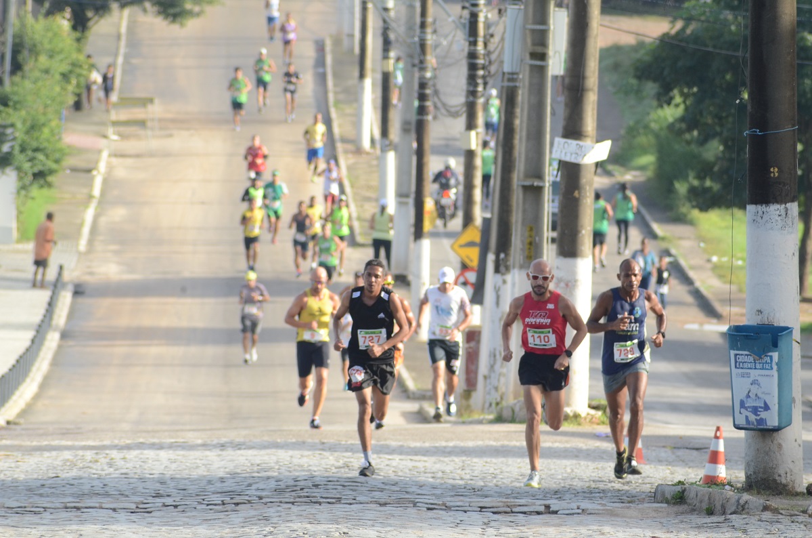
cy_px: 269
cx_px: 406
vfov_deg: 3.0
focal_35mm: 450
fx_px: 10126
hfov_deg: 4.6
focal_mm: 300
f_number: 8
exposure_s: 1/320
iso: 500
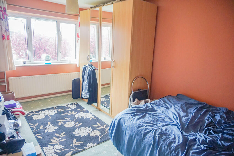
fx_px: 156
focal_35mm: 24
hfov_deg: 73.8
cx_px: 117
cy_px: 78
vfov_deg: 53.1
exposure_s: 1/60
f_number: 4
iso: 500
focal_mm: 16
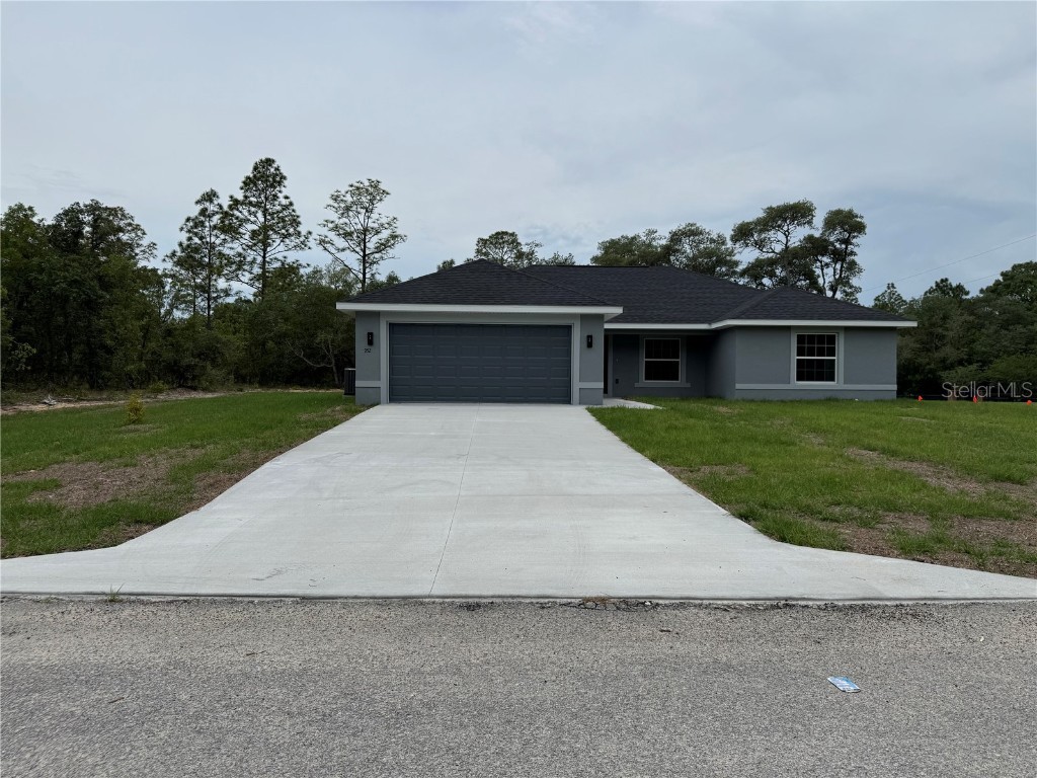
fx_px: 719
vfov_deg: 56.8
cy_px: 389
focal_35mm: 24
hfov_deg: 71.6
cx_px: 518
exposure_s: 1/12346
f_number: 1.78
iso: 80
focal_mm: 6.76
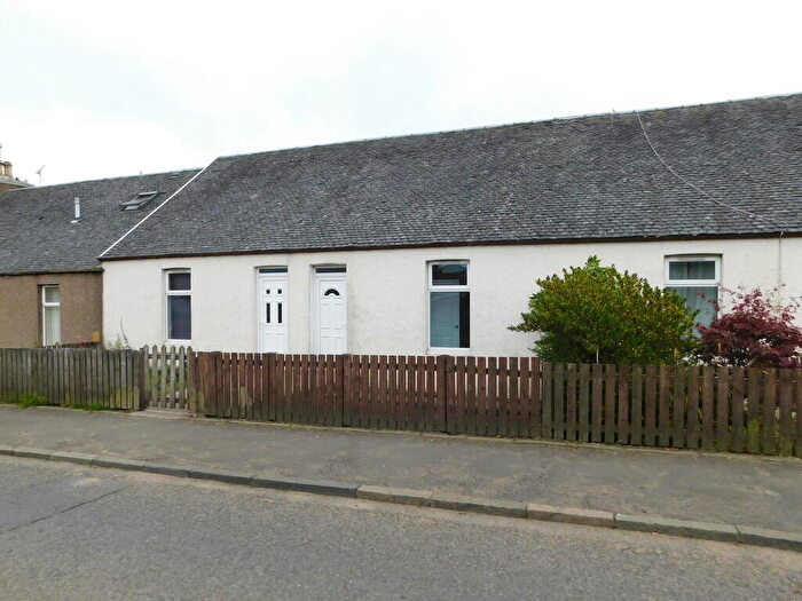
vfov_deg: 58.9
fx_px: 533
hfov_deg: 73.9
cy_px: 300
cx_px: 401
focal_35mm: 23
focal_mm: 4
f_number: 3
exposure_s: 1/320
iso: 125
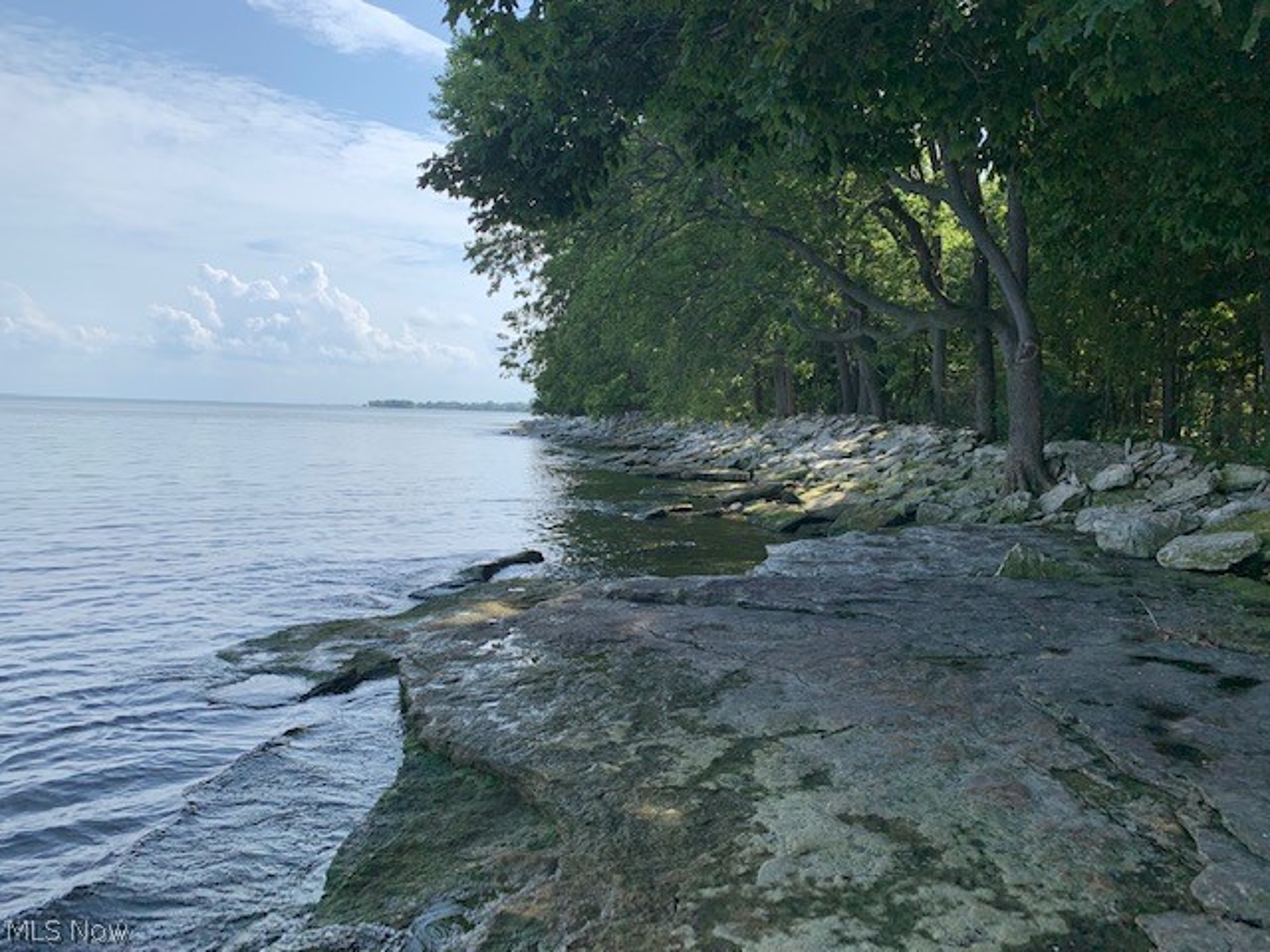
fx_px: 954
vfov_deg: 53.1
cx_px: 635
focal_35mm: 26
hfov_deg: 67.3
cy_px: 476
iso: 25
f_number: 1.8
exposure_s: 1/2033
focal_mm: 4.25
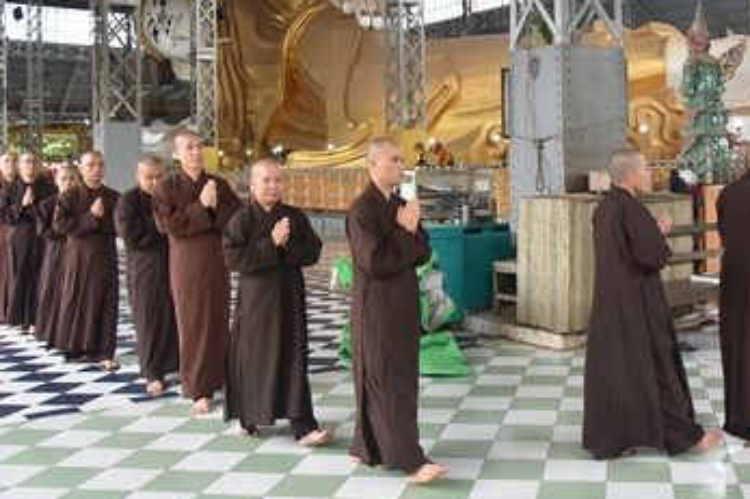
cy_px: 152
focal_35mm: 45
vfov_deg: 29.6
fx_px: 937
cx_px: 547
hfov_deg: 42.5
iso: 1250
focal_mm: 24
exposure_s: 1/125
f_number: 4
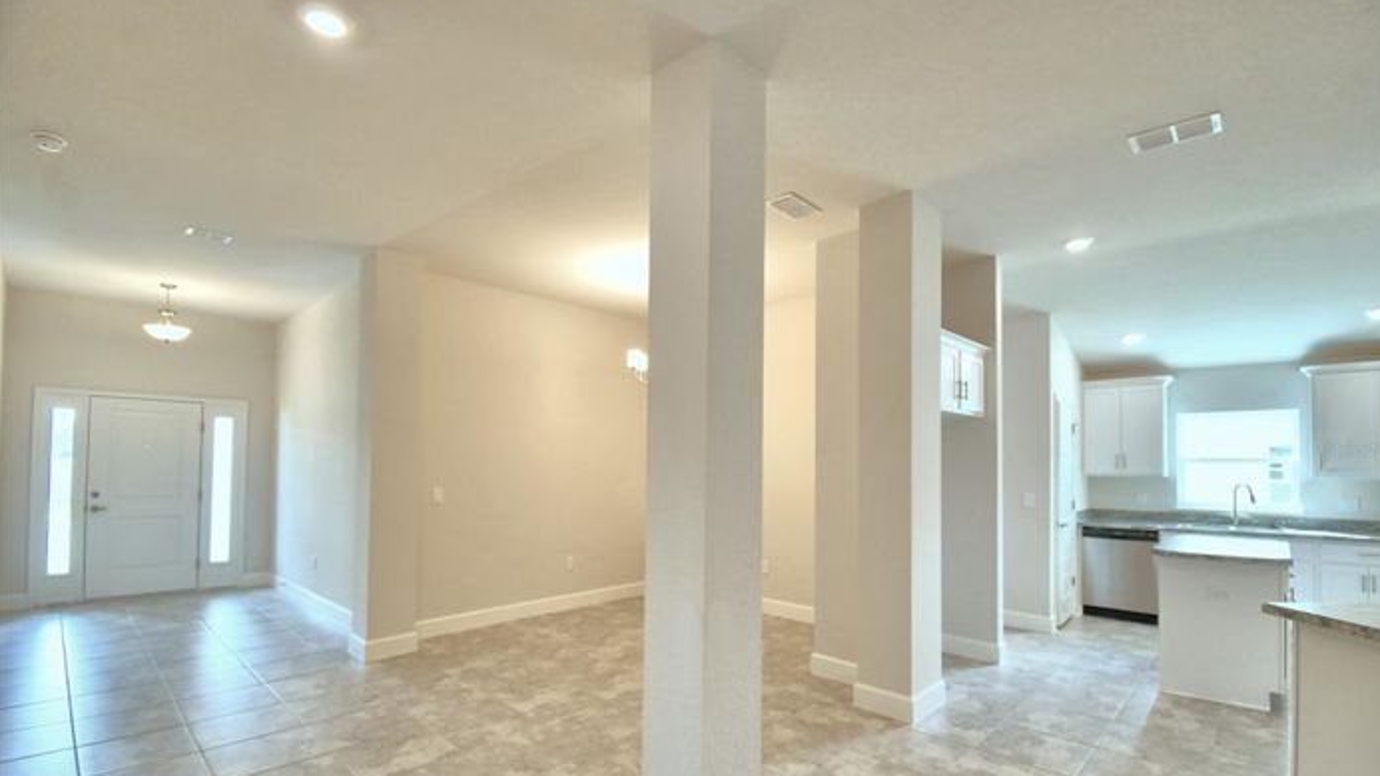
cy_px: 450
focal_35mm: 16
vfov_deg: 66.6
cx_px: 701
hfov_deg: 99.4
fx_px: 585
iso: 400
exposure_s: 1/60
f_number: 4.5
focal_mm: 10
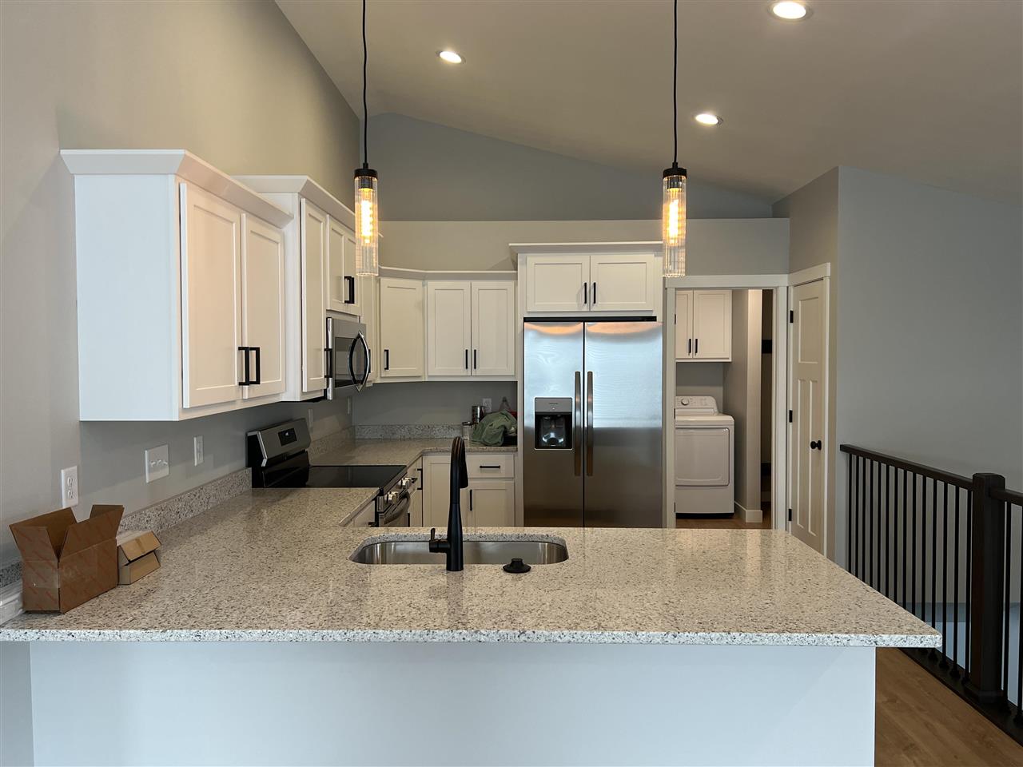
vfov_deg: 53.1
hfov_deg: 67.3
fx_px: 768
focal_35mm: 26
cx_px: 512
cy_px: 384
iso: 125
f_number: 1.5
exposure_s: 1/120
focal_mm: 5.7
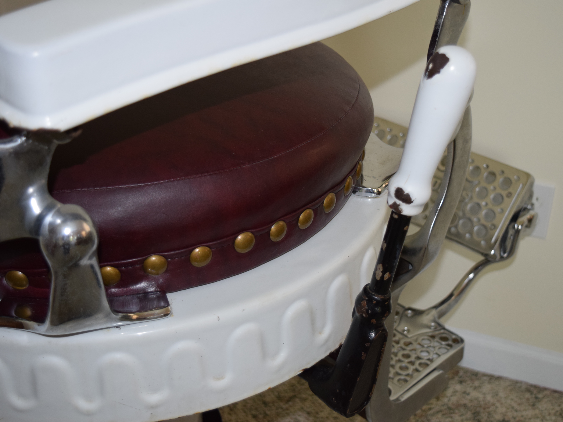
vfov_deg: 28.0
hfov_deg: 36.8
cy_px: 210
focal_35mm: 52
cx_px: 313
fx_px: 846
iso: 720
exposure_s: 1/80
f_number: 4.5
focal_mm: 32
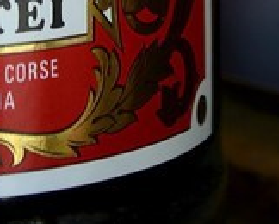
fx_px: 3828
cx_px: -102
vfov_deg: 3.1
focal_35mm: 463
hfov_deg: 4.2
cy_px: -884
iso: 200
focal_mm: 50
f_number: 5.6
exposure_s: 1/100
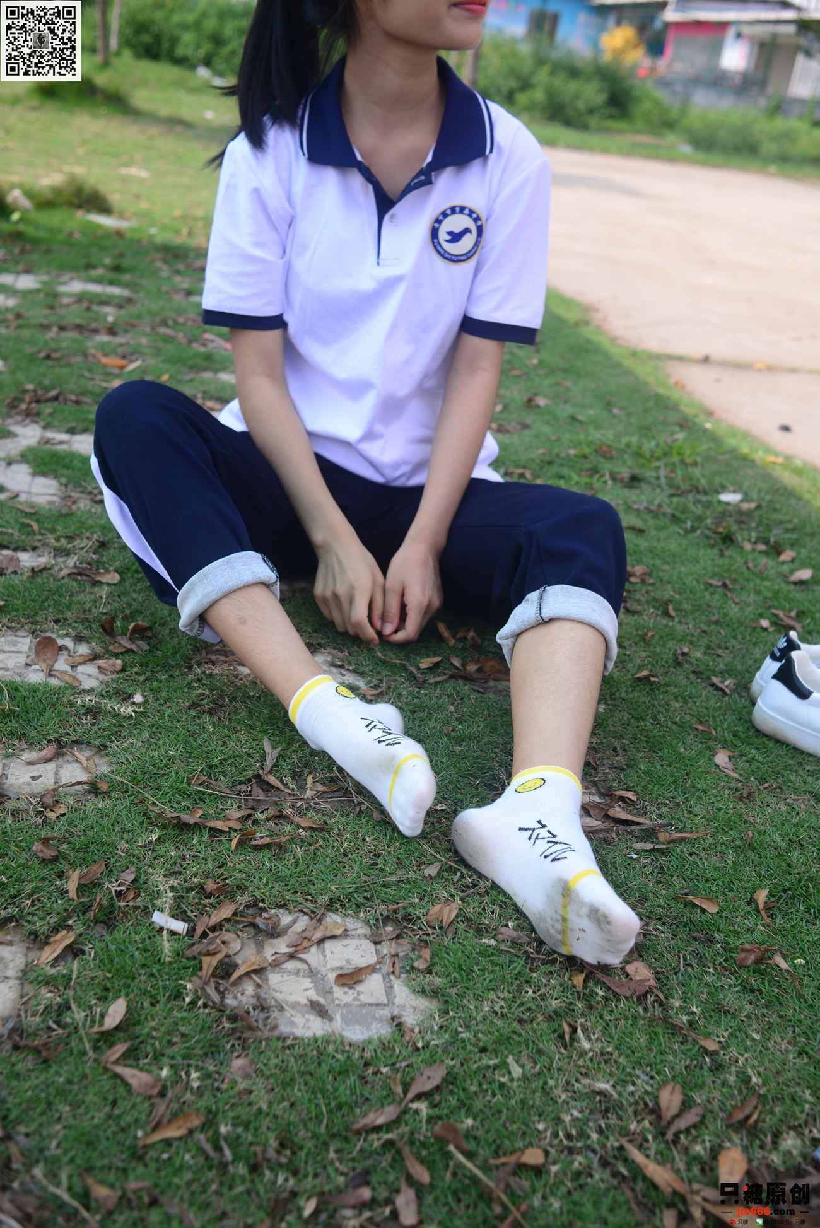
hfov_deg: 37.9
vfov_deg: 54.4
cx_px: 410
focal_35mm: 35
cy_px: 614
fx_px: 1194
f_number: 5.6
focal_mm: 35
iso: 100
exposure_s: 1/320
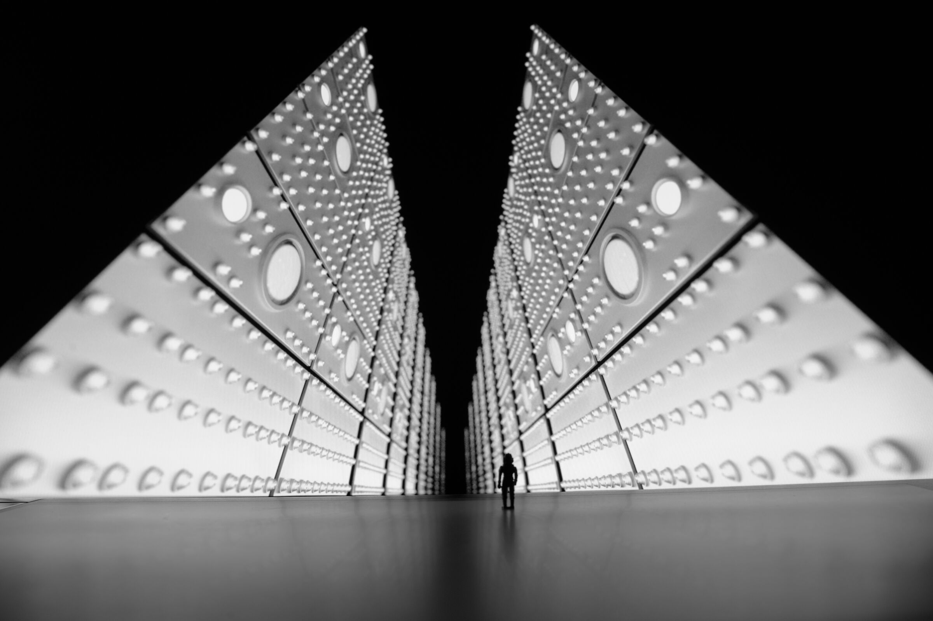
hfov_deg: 43.6
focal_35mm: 45
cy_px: 310
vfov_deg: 29.8
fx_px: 1165
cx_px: 466
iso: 200
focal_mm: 45
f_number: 8
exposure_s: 1/5
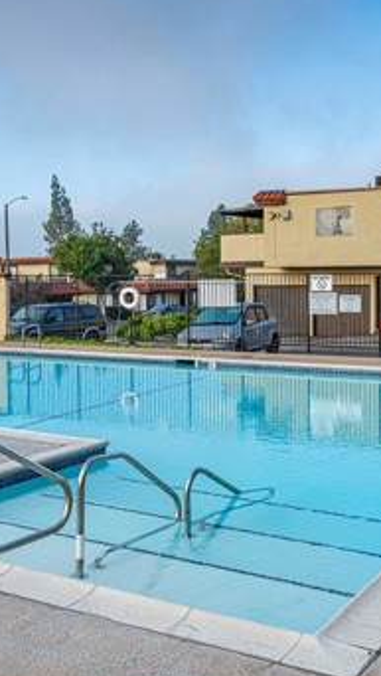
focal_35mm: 47
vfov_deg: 43.7
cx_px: 158
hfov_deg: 25.5
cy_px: 363
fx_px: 842
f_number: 4
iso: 800
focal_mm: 24
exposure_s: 1/6400
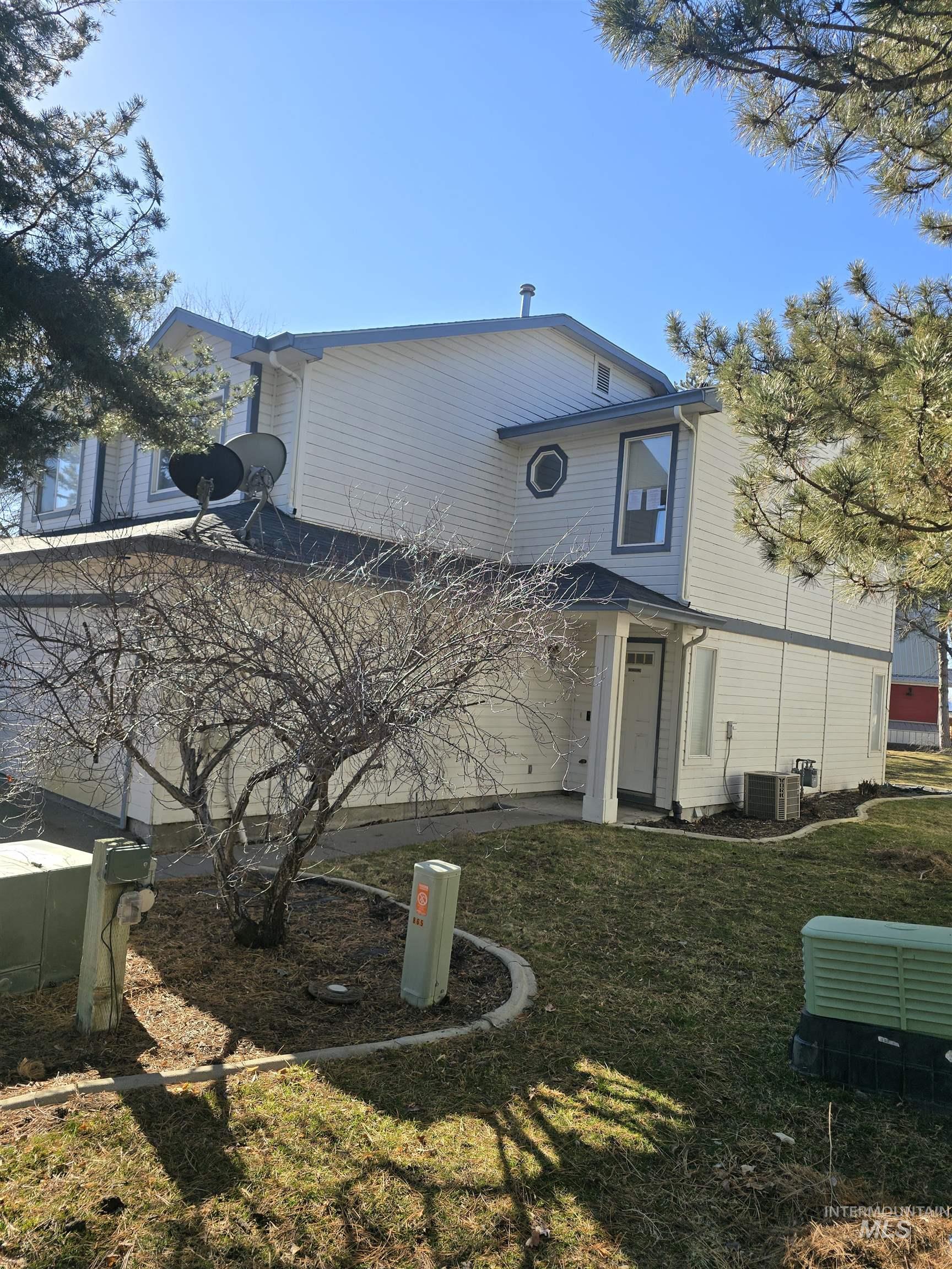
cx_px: 476
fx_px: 843
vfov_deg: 73.9
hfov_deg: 58.9
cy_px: 634
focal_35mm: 23
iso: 12
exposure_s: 1/377
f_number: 1.7
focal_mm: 6.3
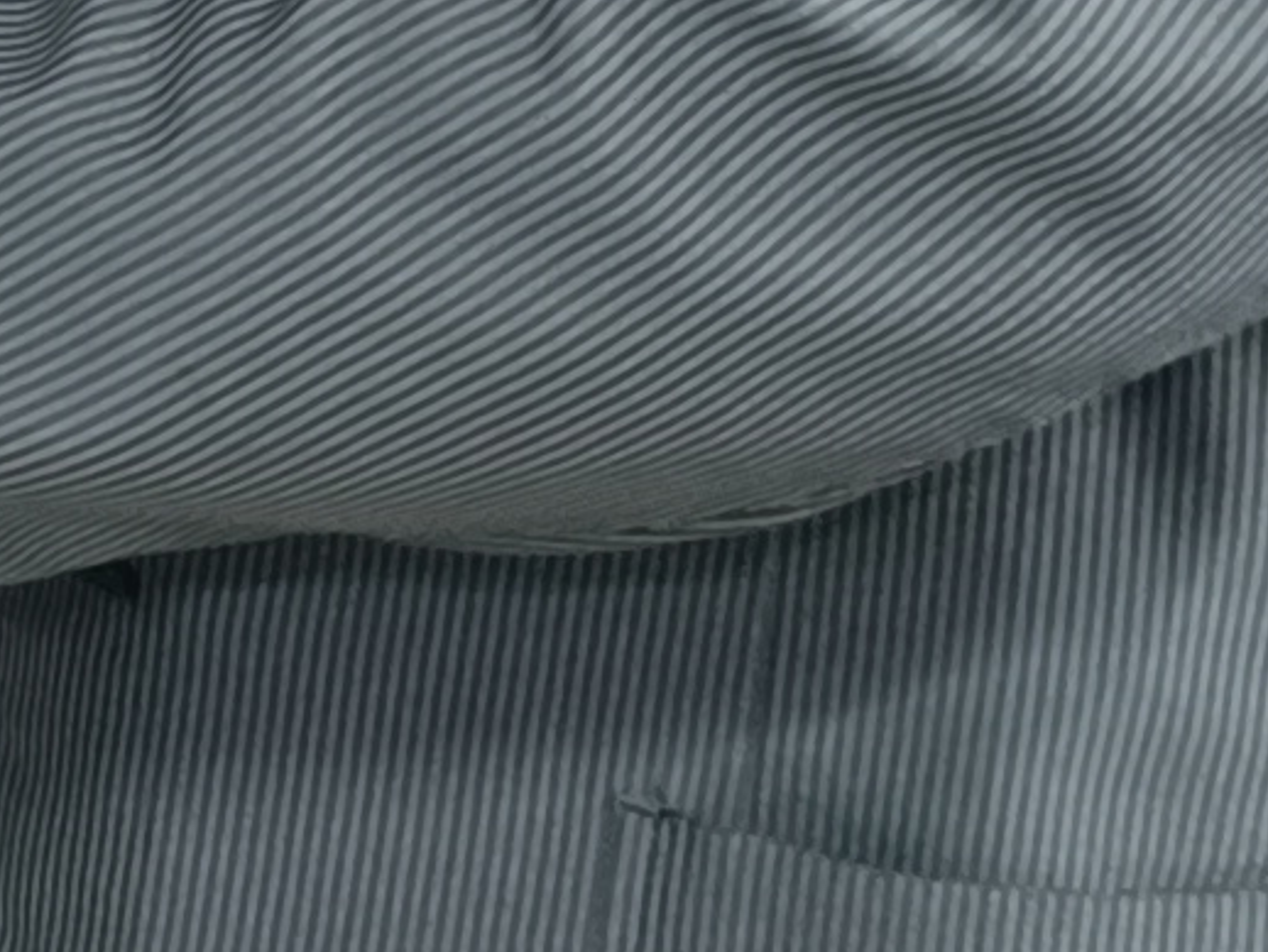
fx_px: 6926
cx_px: -1934
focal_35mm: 189
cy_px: -2171
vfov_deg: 6.9
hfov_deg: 9.2
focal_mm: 6.14
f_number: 1.65
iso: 949
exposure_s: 1/60
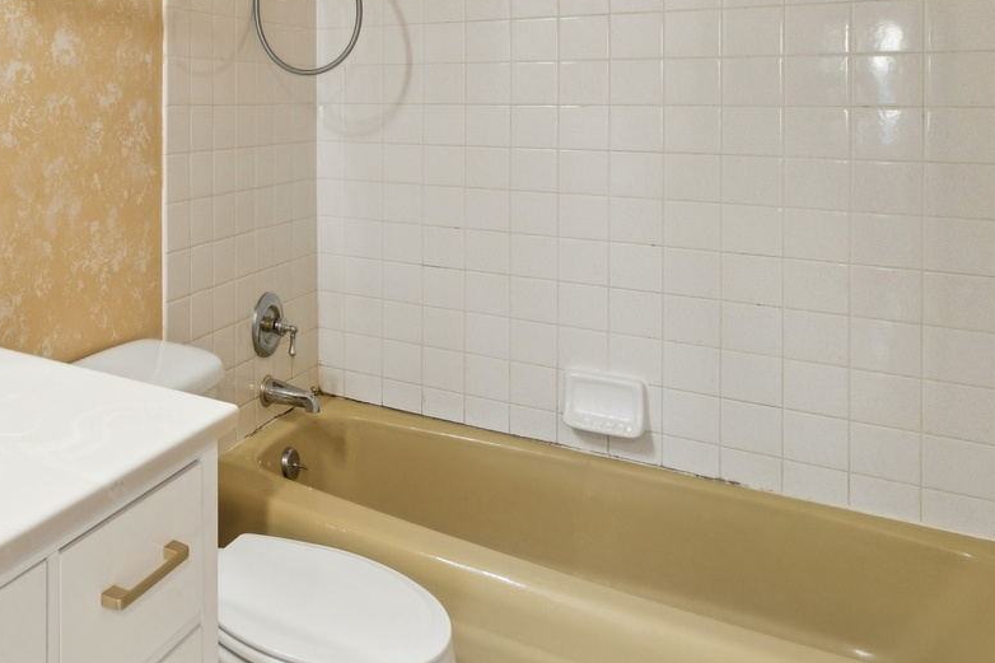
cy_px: 262
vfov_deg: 44.7
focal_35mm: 29
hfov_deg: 54.3
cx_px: 74
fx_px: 801
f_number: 13
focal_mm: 14
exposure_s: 1/3.33
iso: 400
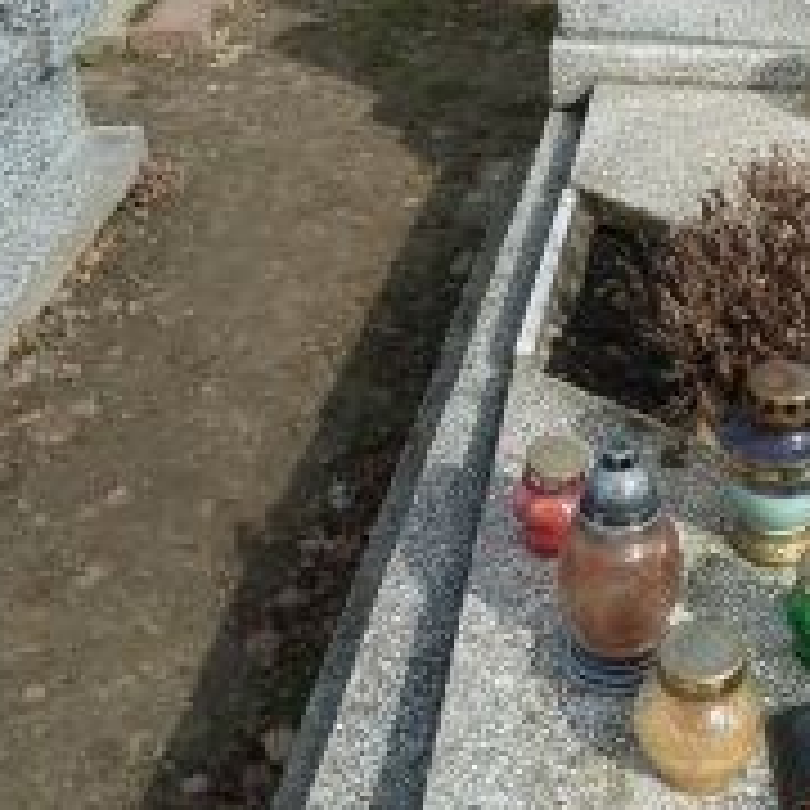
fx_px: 1562
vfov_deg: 28.7
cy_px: 212
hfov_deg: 27.6
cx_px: 788
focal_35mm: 59
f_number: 4
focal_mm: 4.1
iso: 80
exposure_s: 1/500
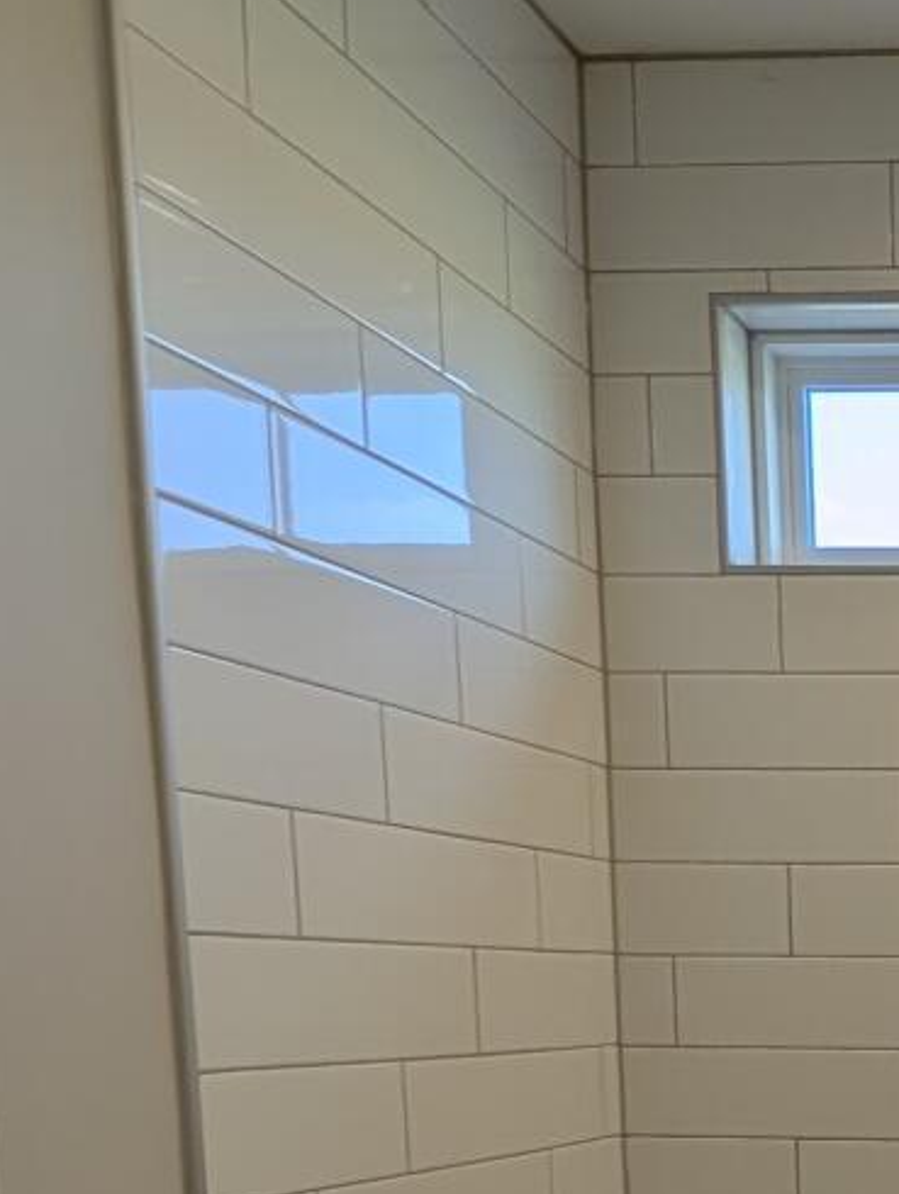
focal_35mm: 49
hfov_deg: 24.5
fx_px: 1692
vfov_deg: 34.3
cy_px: 1267
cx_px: 1275
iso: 33
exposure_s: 1/147
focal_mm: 2.23
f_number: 1.95
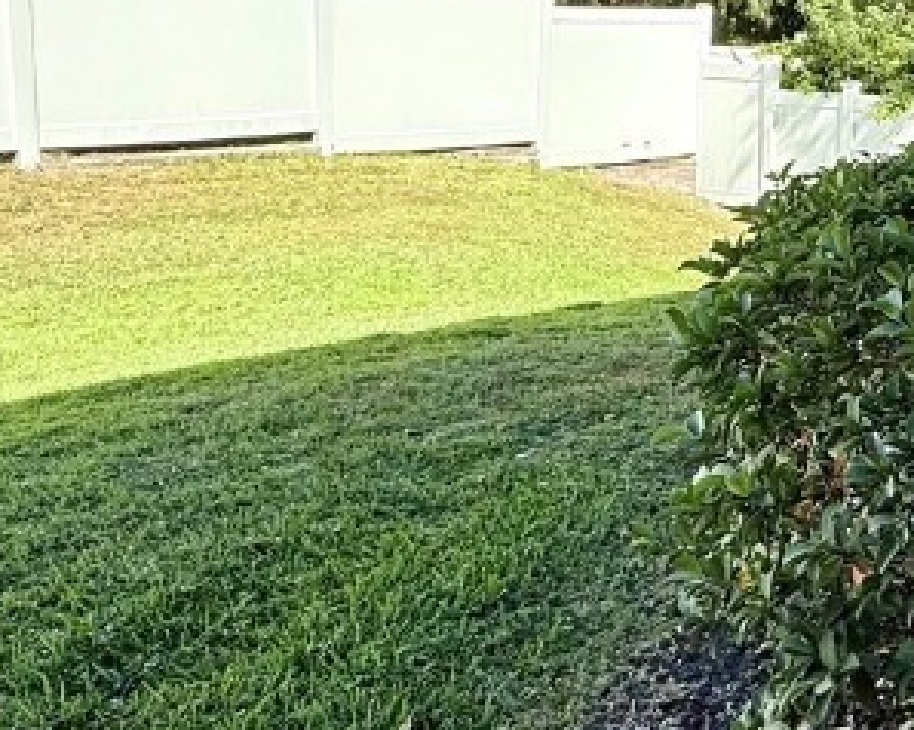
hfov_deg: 36.1
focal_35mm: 47
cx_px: 886
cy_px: 199
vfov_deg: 31.6
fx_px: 1271
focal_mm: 2.22
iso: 64
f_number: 2.2
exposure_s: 1/1312
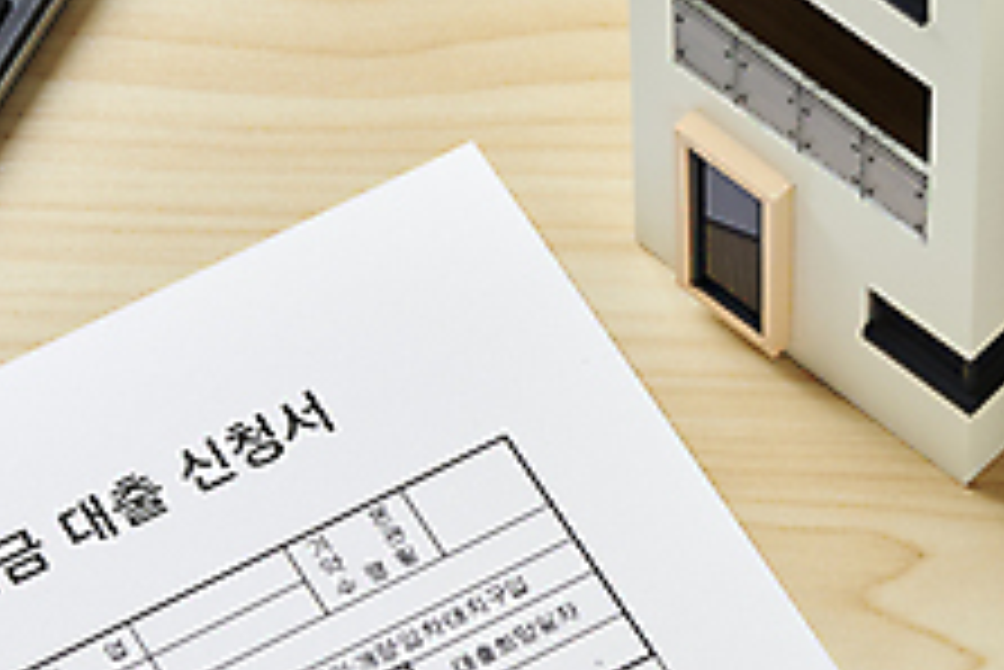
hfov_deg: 7.3
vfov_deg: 4.9
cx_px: 608
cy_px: 535
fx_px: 7869
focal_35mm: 282
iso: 100
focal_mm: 105
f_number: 20
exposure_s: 1/125
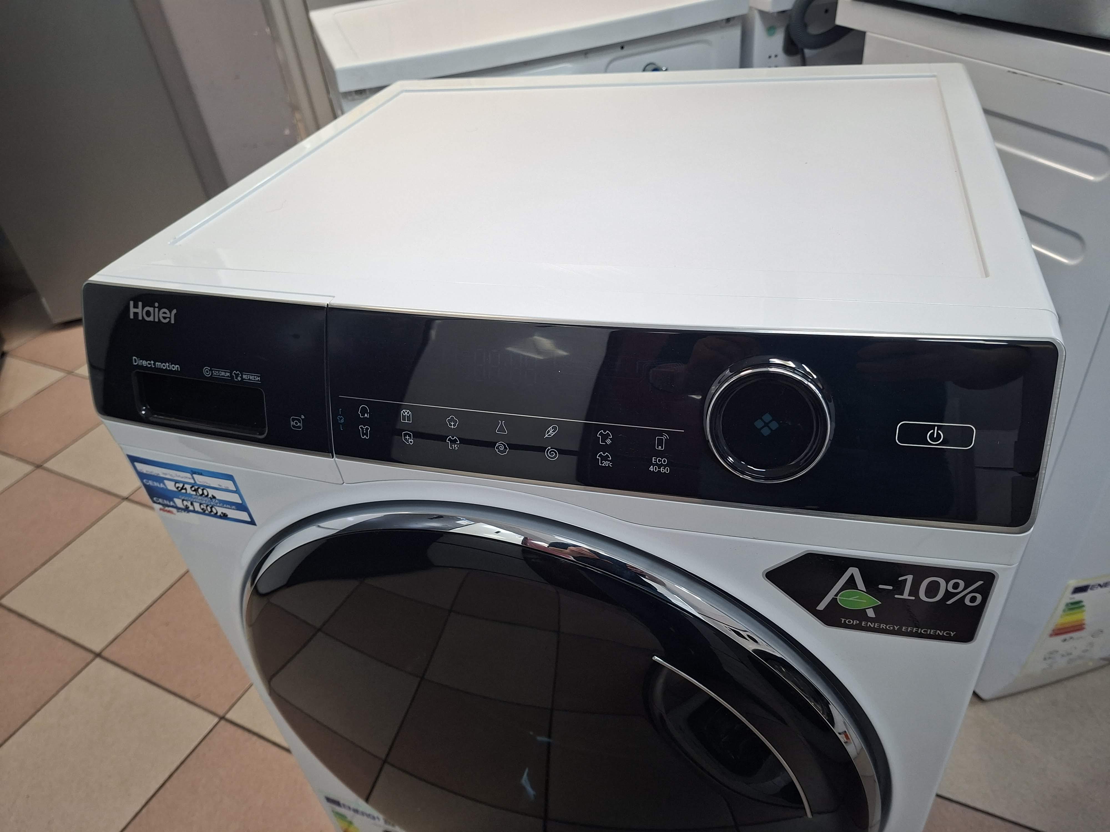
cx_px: 555
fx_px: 738
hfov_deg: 73.9
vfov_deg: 58.9
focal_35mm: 23
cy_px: 416
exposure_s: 1/50
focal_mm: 5.54
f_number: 1.8
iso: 250
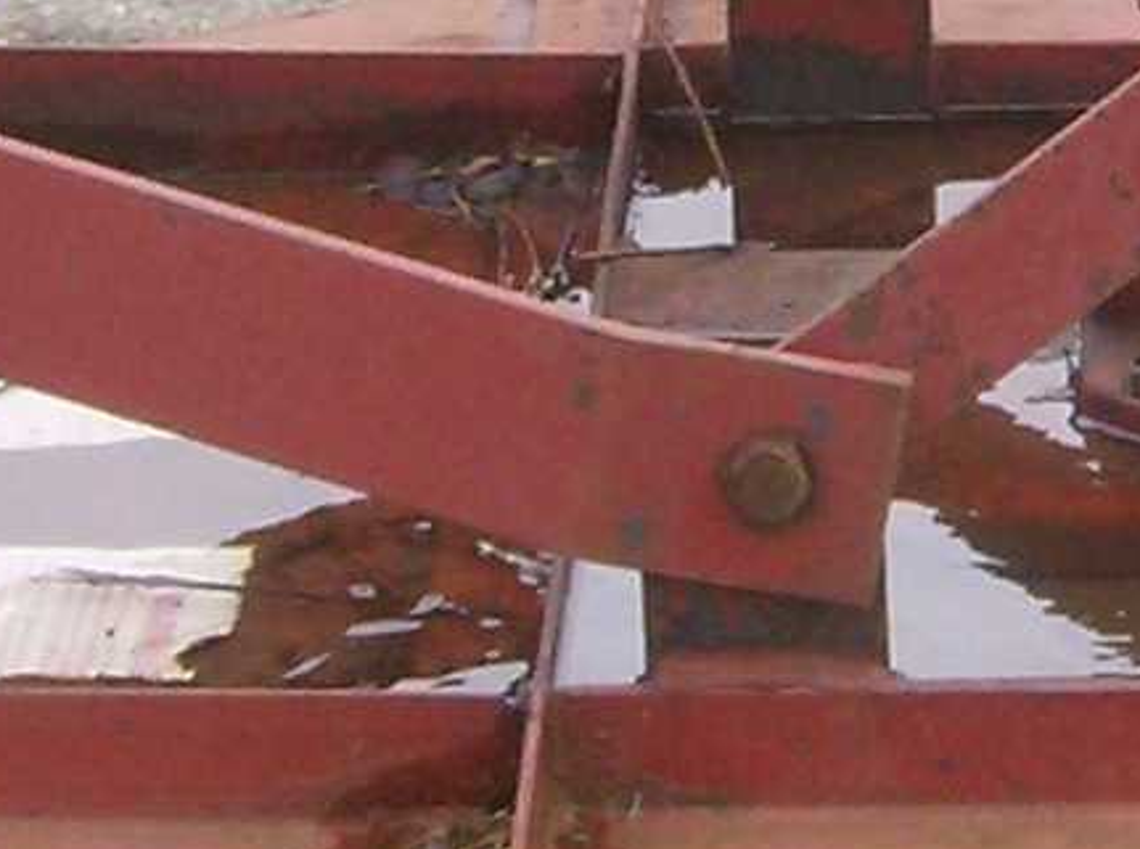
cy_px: -130
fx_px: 9034
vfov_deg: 5.4
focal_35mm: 275
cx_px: 833
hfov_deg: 7.2
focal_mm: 7.7
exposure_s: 1/345
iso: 100
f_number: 5.1
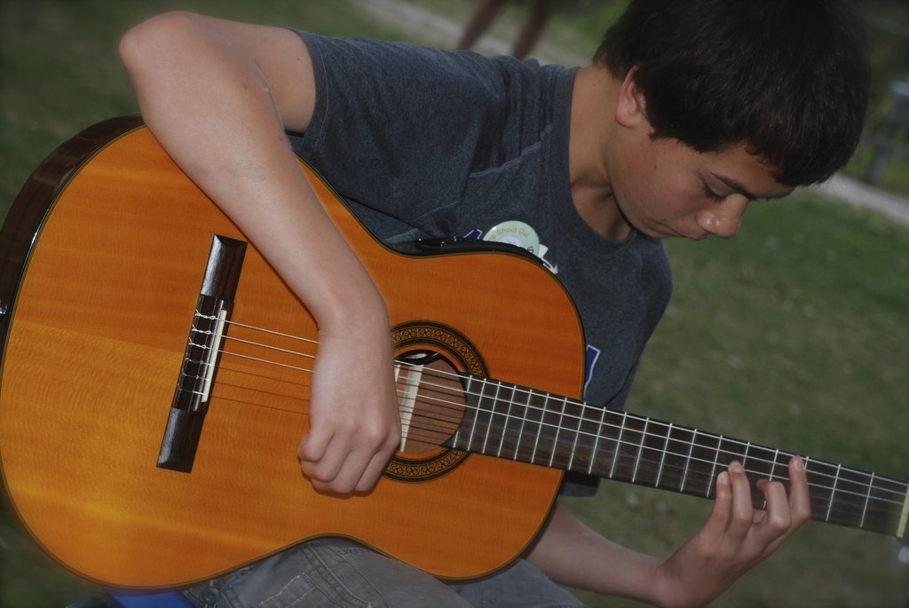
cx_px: 454
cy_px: 304
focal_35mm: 93
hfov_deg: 21.9
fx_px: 2351
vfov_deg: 14.7
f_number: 5.3
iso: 400
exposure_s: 1/60
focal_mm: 62
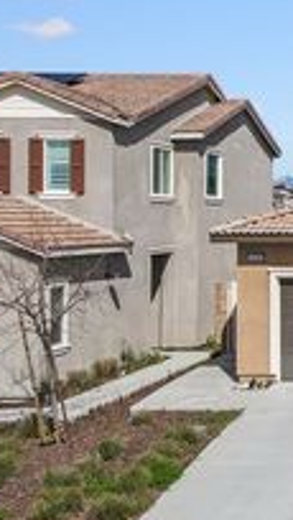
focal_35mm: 64
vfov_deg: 32.8
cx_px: 558
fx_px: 883
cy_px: 223
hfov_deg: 15.6
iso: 100
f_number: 2.8
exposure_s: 1/1000
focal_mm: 4.5
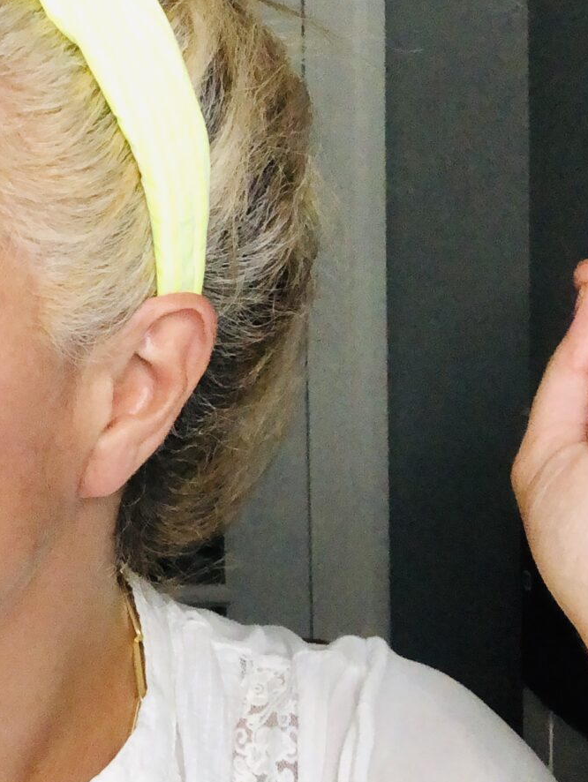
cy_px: 294
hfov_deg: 19.1
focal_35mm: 74
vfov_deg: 26.2
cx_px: -71
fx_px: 1674
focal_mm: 2.87
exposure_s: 1/32
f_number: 2.2
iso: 320
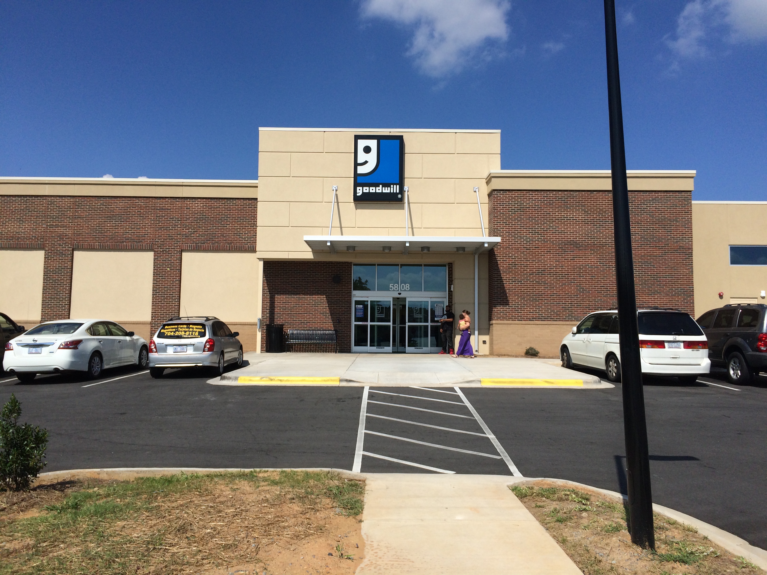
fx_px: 643
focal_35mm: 29
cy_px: 288
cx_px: 384
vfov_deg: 48.2
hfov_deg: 61.7
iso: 32
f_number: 2.2
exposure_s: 1/4566
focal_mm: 4.15
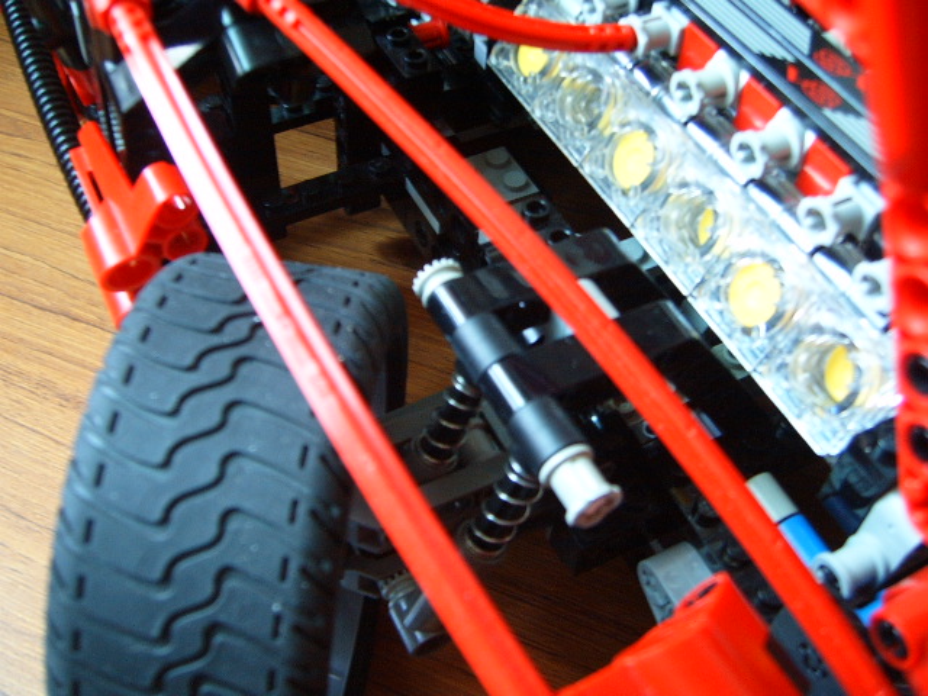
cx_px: 464
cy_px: 348
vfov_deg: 38.7
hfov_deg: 50.1
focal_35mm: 37
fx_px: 992
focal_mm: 6.2
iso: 141
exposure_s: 1/4
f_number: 2.9
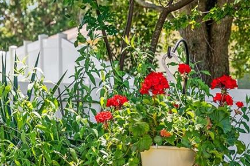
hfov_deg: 10.3
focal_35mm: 192
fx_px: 1333
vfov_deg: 7.1
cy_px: 155
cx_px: 400
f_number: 5.6
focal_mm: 52.3
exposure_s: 1/640
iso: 1000
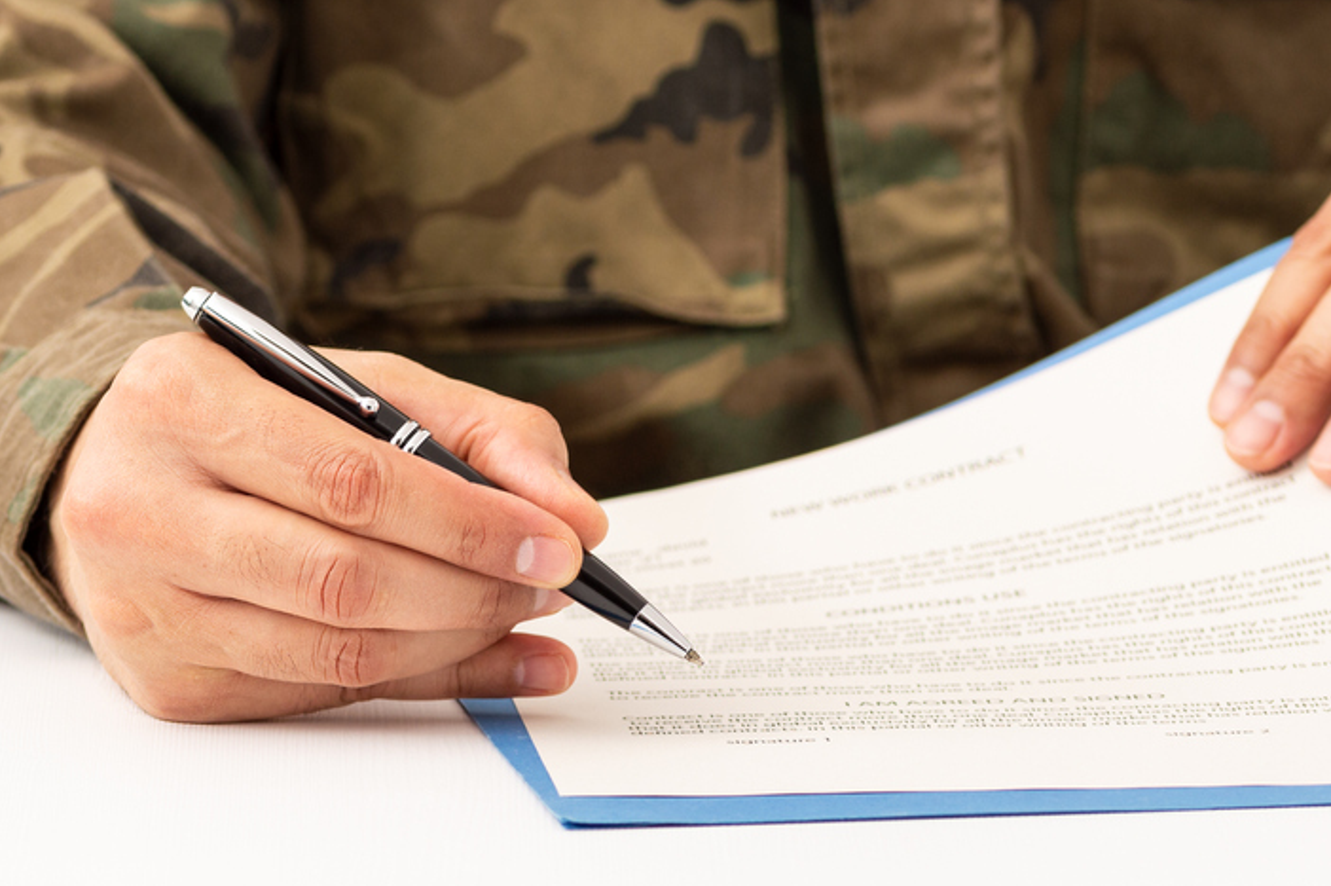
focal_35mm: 282
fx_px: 10415
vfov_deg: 4.9
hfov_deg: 7.3
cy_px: 249
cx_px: 538
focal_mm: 105
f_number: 5.6
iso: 100
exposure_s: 1/160
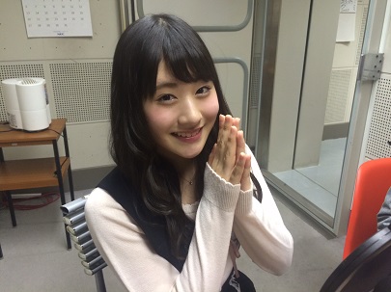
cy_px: 146
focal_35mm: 29
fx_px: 327
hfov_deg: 61.7
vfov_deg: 48.2
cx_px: 196
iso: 200
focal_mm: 4.15
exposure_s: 1/33
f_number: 2.2
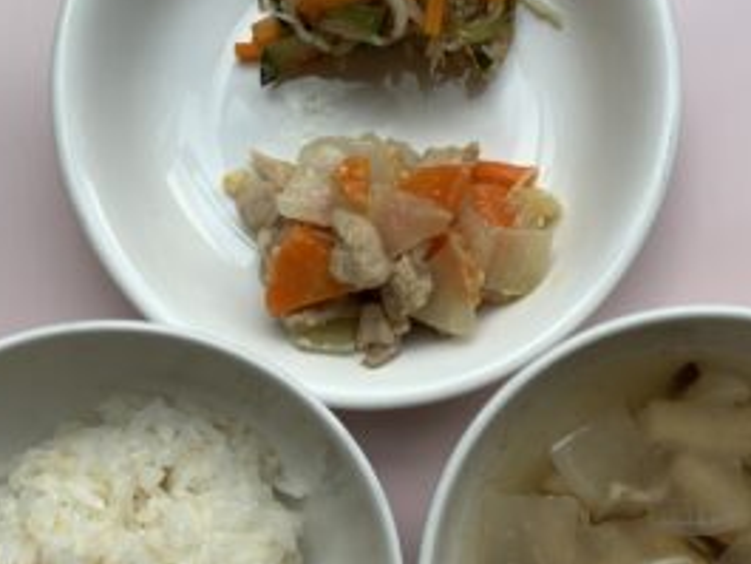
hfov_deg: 38.9
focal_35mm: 49
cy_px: 350
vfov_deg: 29.6
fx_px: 1064
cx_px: 400
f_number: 1.8
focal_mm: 4.25
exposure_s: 1/127
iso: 25
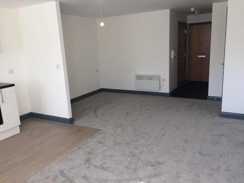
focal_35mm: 29
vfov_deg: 48.2
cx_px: 122
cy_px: 92
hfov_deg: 61.7
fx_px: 204
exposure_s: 1/133
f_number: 2.2
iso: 32
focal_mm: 4.15
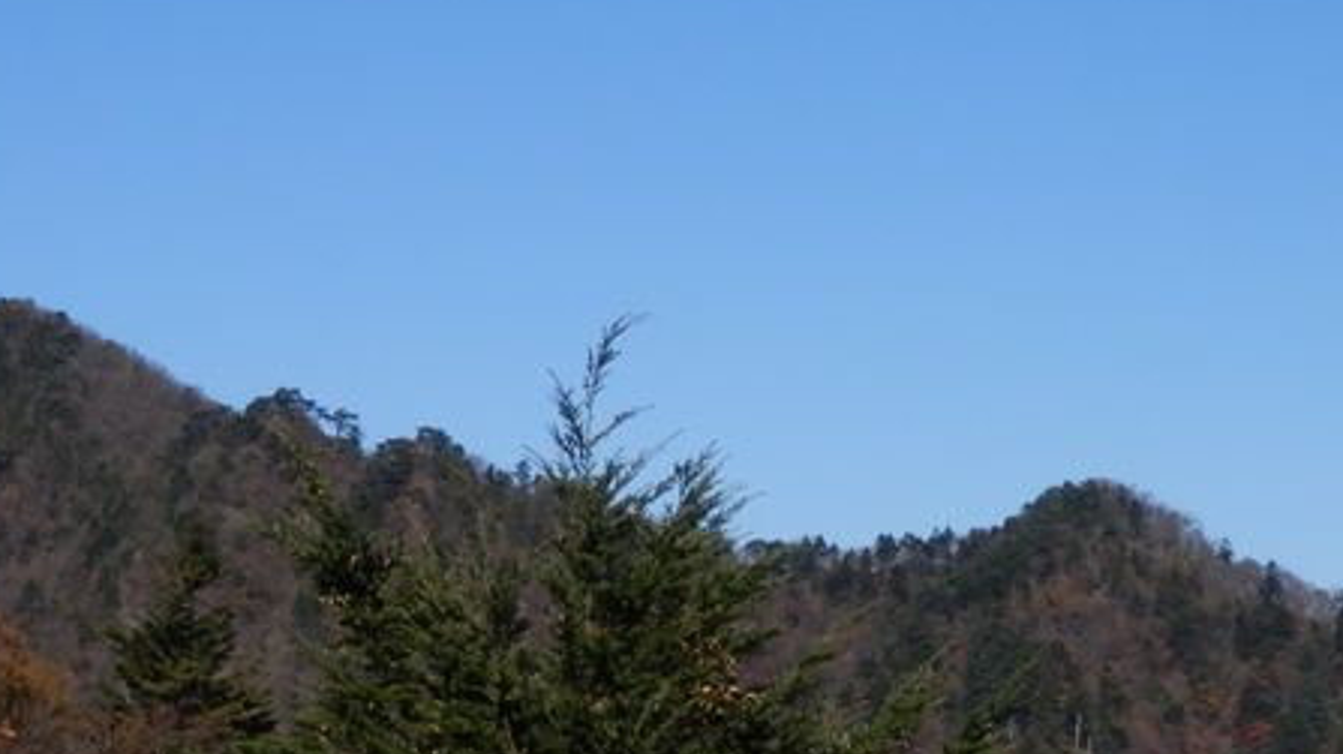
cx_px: 535
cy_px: 712
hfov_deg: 13.8
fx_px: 5553
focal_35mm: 156
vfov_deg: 7.7
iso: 100
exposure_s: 1/160
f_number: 13.1
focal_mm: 14.4
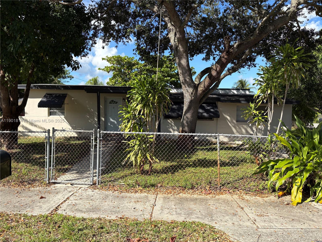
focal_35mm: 26
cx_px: 161
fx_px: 242
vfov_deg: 53.1
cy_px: 121
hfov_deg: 67.3
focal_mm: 5.96
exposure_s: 1/2364
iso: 50
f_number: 1.6
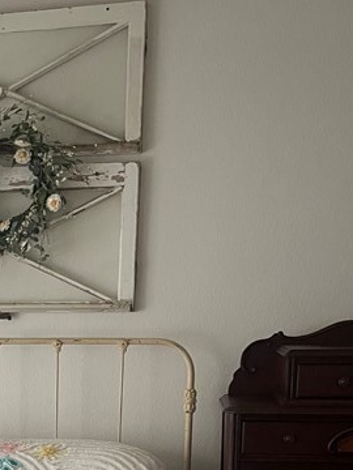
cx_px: -77
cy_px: 503
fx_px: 1006
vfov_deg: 24.7
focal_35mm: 74
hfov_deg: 18.8
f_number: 1.6
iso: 200
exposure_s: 1/60
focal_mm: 5.1
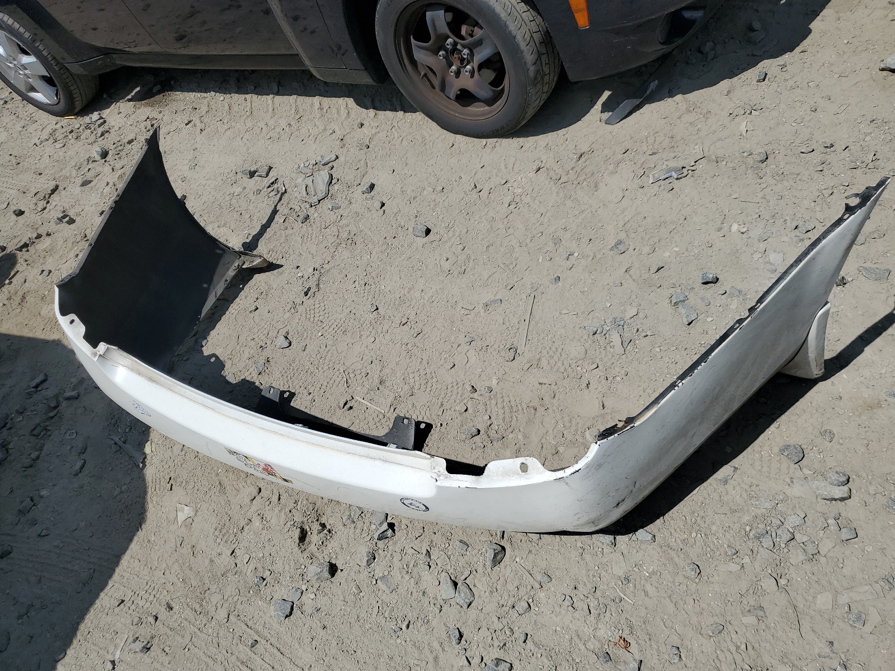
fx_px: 672
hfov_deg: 67.3
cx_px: 448
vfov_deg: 53.1
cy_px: 336
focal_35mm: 26
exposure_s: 1/10000
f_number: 1.5
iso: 50
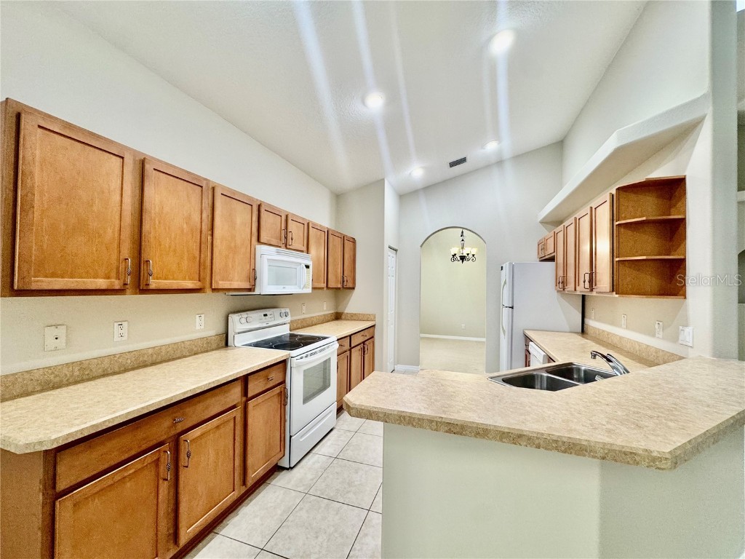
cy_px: 280
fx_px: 301
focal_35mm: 14
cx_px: 372
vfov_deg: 85.7
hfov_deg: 102.1
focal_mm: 2.22
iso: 160
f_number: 2.2
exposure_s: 1/60
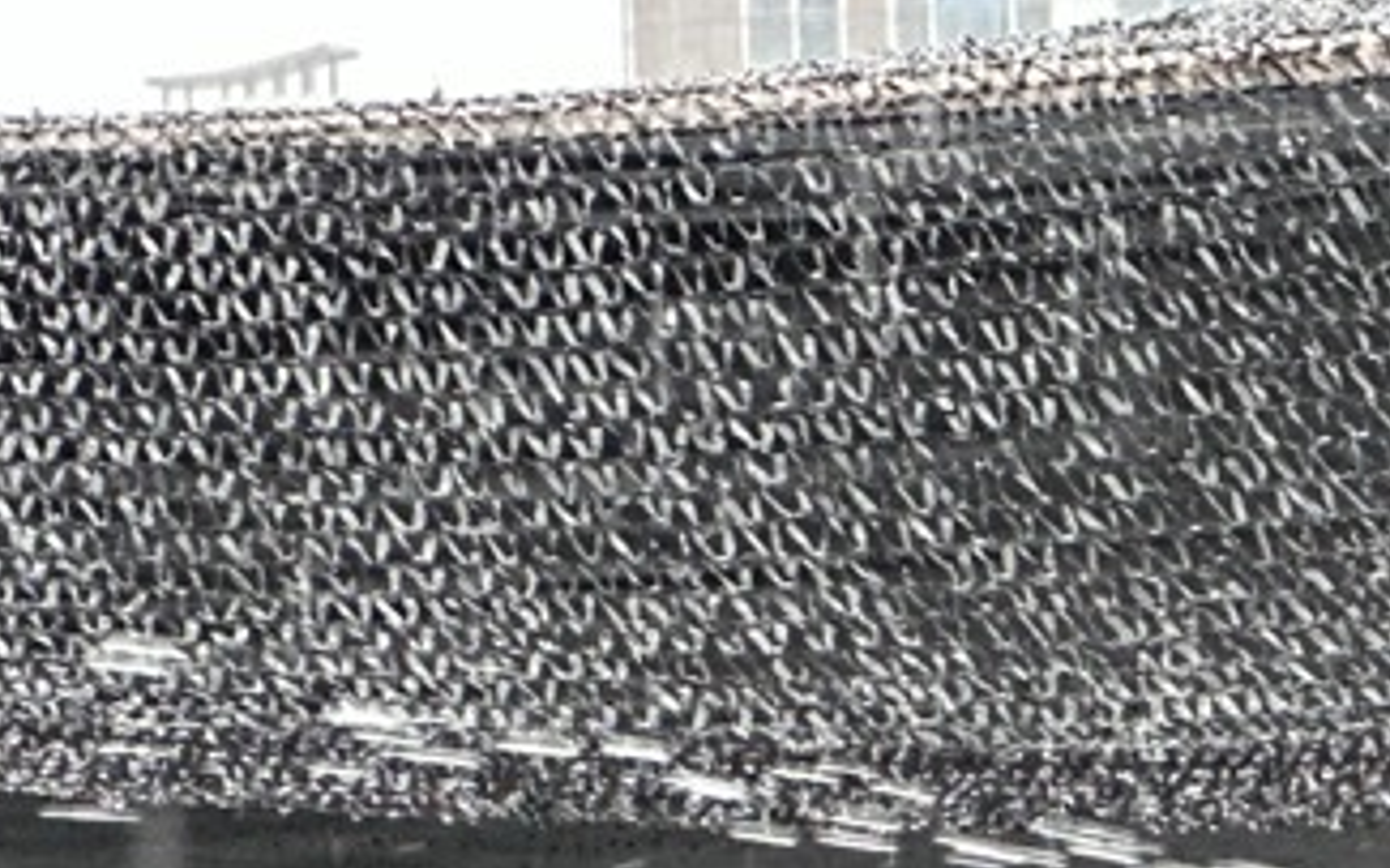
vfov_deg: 4.0
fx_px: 12158
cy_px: 2010
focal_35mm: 321
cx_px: 603
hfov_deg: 6.5
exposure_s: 1/121
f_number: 2.8
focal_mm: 9
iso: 125
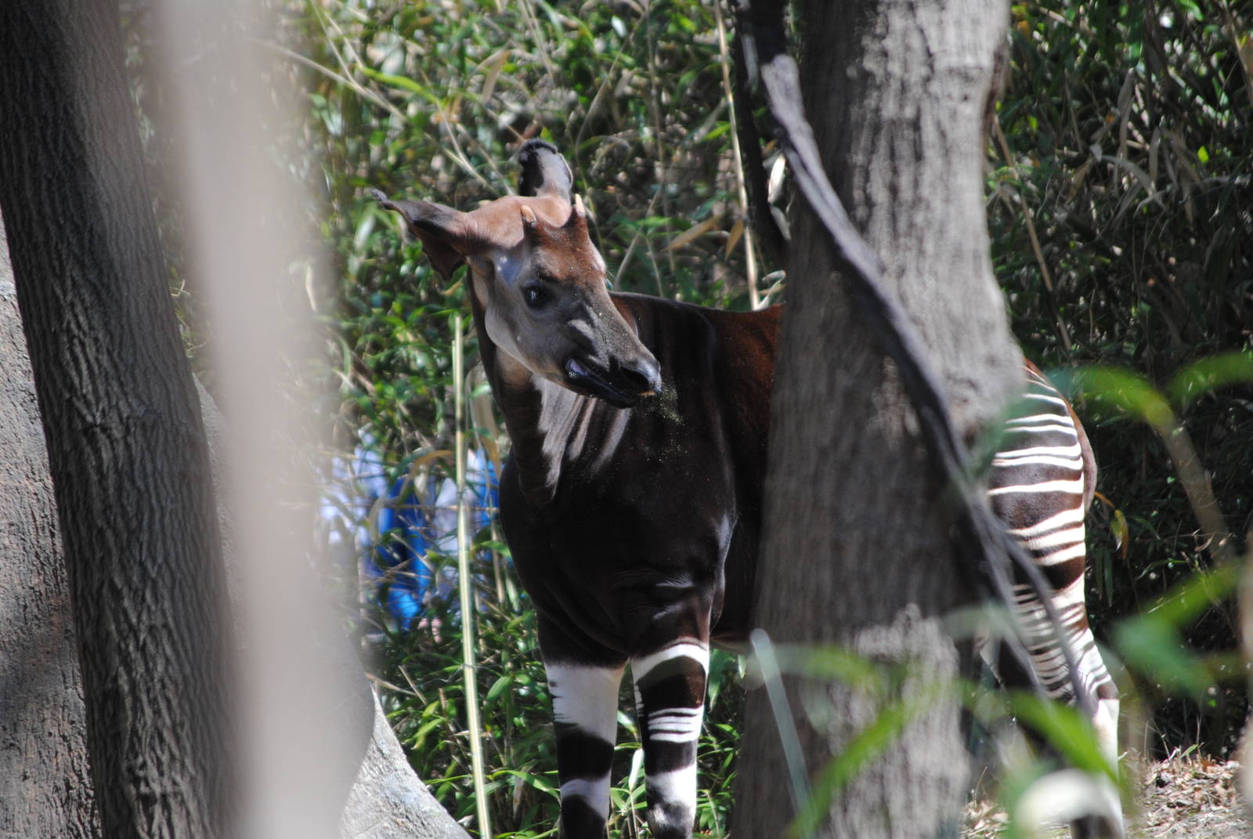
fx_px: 9931
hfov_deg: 7.2
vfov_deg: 4.8
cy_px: 420
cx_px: 626
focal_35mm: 285
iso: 400
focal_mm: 190
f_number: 5.6
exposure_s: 1/400
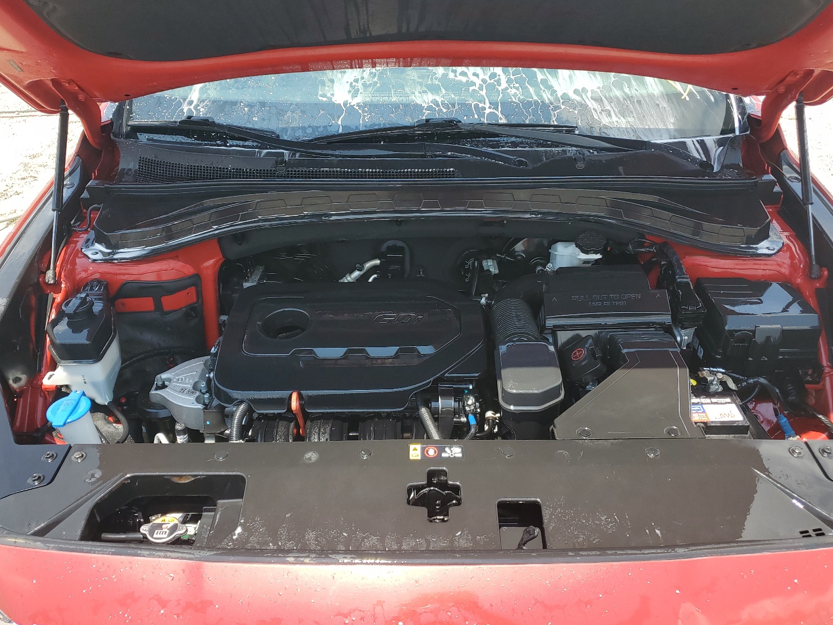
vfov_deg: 49.7
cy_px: 326
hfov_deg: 63.5
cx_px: 418
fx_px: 674
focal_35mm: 28
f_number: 1.5
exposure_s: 1/1111
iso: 50
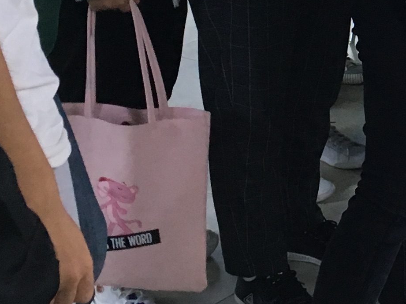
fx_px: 1490
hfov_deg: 14.3
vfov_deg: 11.4
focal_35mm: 127
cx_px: 646
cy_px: -99
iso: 125
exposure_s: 1/33
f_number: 2.2
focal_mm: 4.15
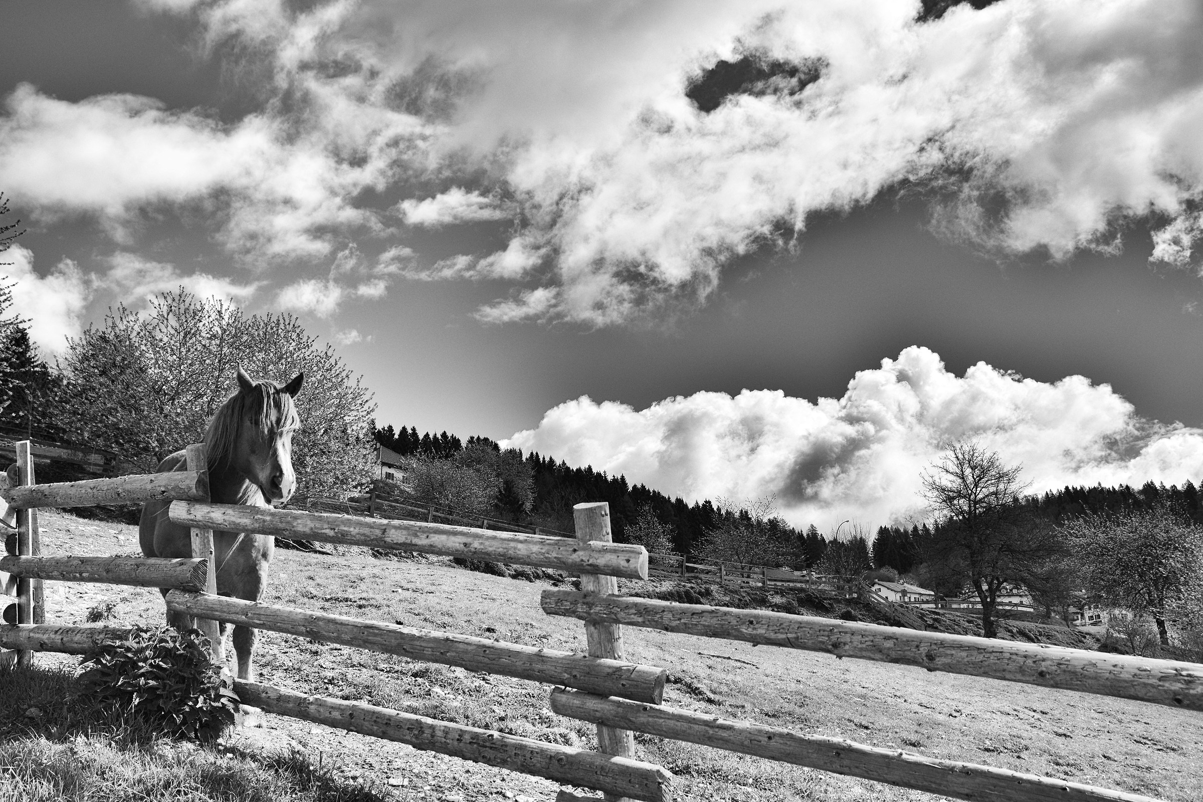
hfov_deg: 53.1
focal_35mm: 36
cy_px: 401
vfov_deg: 36.9
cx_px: 602
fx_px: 1203
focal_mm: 24
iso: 100
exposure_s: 1/1000
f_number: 6.3
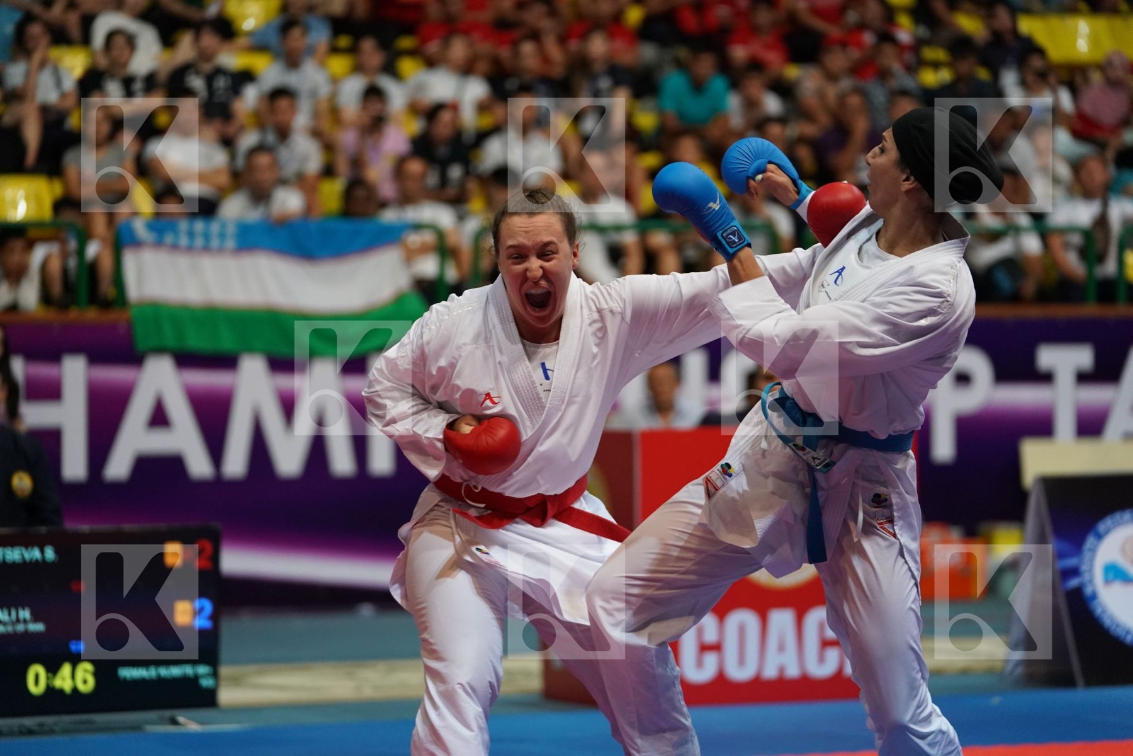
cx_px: 566
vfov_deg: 10.3
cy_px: 378
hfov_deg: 15.4
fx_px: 4185
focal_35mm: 133
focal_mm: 133
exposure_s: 1/1000
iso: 3200
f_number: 2.8
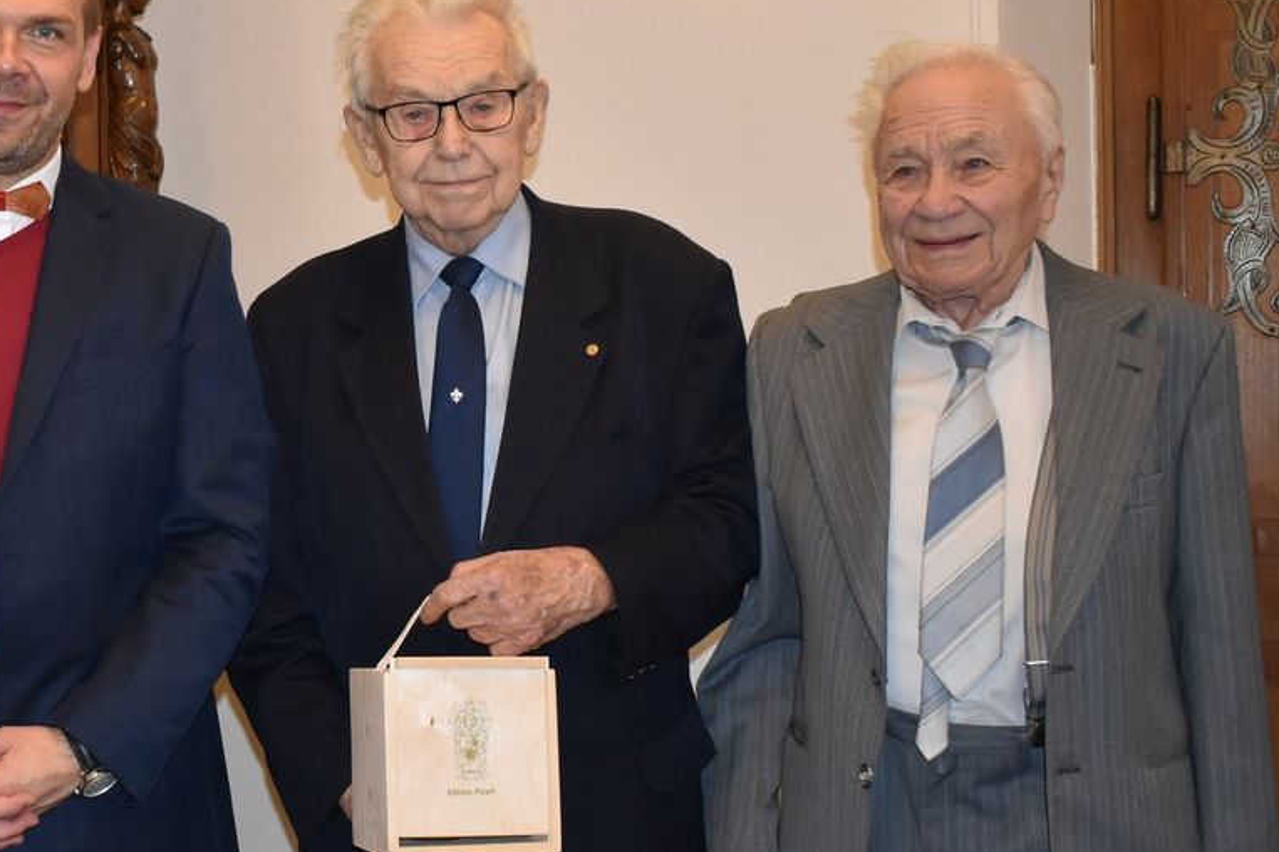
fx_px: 2345
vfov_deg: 20.5
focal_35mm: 66
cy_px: 320
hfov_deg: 29.4
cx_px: 164
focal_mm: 21
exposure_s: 1/60
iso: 1100
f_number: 3.8
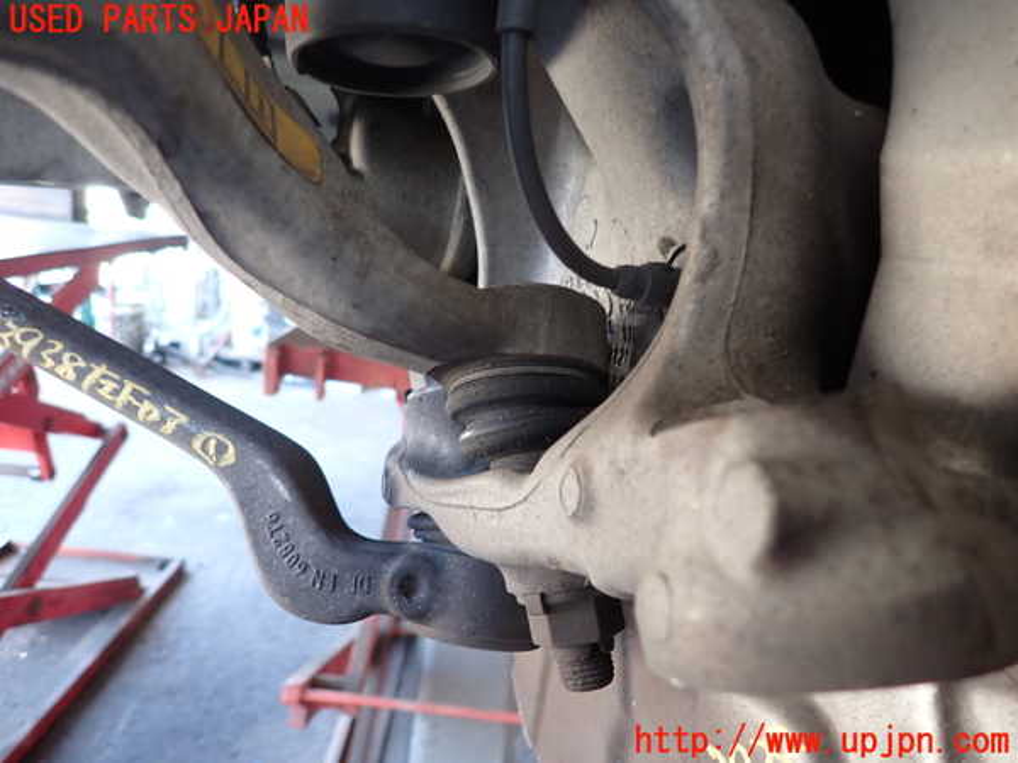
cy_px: 382
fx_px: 735
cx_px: 509
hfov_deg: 69.4
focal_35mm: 25
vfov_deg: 54.9
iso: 200
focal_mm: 4.5
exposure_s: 1/30
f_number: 2
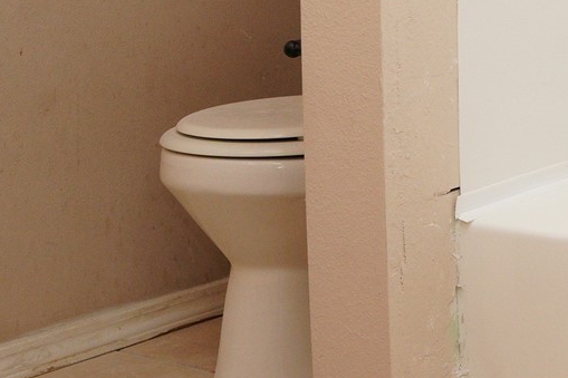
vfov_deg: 13.5
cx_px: 826
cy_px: -164
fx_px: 1514
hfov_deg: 18.9
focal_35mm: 96
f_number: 8
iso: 2500
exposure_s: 1/125
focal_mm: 24
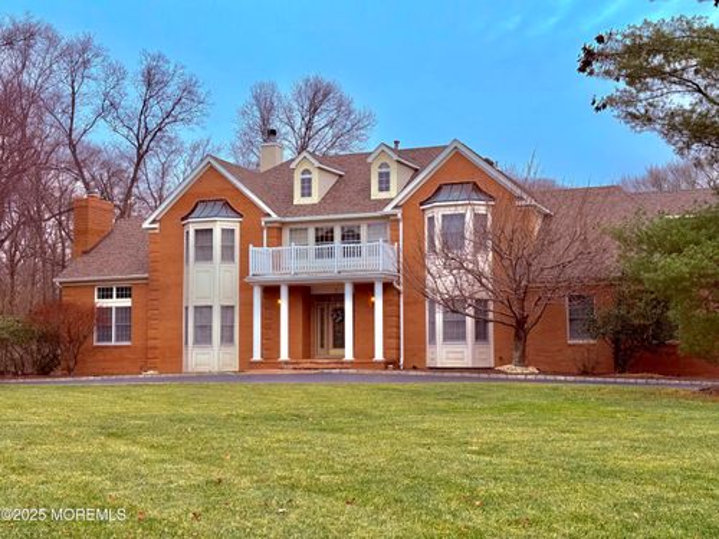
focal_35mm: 48
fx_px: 997
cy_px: 270
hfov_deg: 39.7
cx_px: 360
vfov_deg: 30.3
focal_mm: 6.76
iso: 64
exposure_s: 1/578
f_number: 1.78
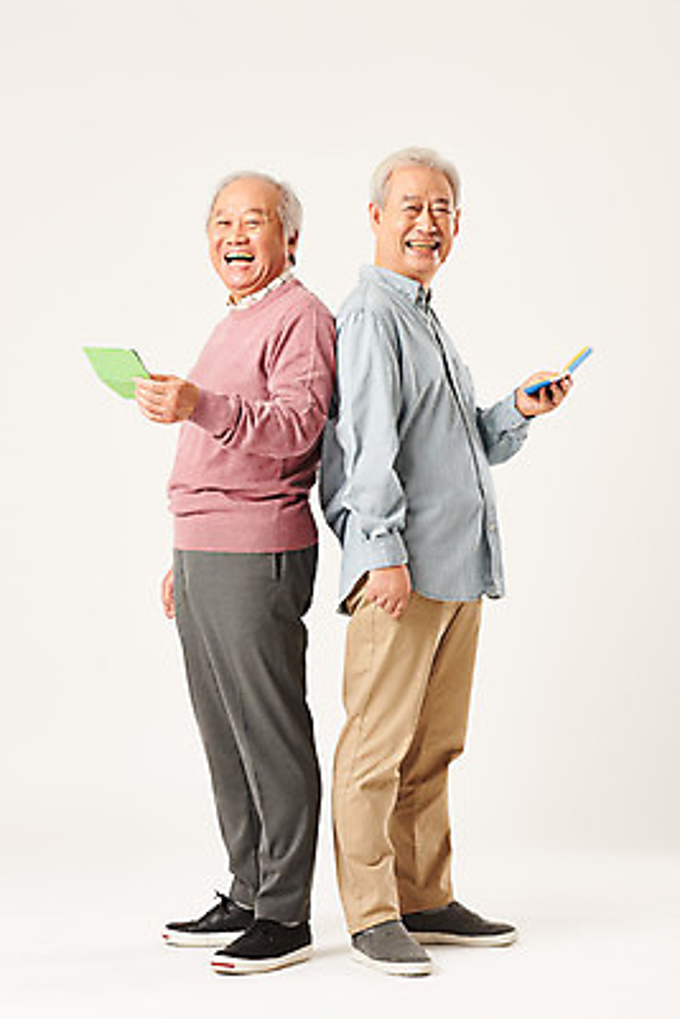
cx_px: 340
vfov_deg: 22.6
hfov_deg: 15.2
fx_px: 2548
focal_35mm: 90
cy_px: 510
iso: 100
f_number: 8
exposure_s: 1/125
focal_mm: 90
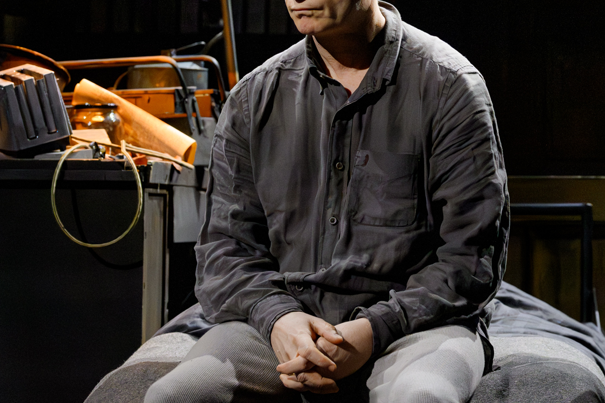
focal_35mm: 160
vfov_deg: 8.5
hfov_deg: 12.7
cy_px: 1
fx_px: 2689
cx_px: 561
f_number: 4
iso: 12800
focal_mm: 68
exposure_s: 1/320
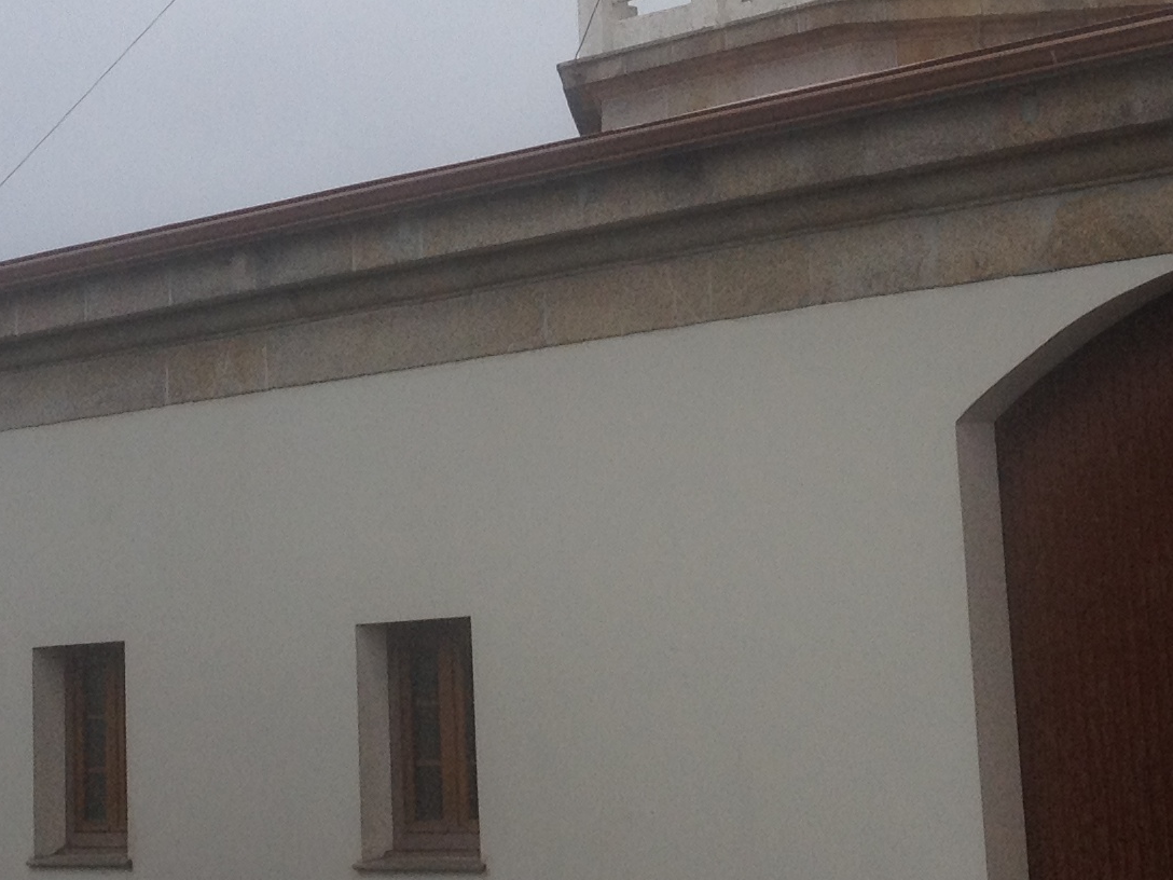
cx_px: 694
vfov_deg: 13.9
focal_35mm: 105
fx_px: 3558
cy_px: 0
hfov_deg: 18.7
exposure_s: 1/1175
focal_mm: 4.28
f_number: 2.4
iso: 64
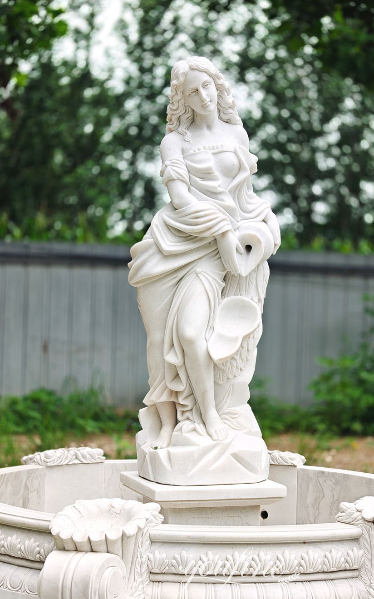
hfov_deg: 17.4
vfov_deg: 27.5
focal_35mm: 75
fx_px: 1224
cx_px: 211
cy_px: 298
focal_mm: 16.53
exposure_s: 1/317
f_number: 1.8
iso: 80
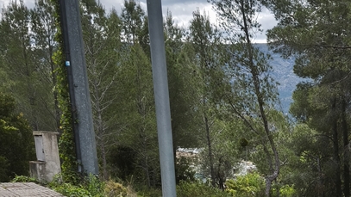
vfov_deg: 18.0
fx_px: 586
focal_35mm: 63
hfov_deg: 30.3
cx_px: 373
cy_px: 245
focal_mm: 5.35
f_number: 1.7
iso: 80
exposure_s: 1/285
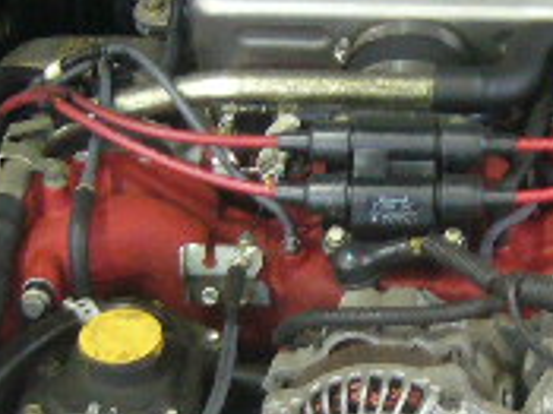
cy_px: 275
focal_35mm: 128
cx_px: 430
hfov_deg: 15.3
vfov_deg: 11.6
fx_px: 2043
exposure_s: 1/8
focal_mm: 5.8
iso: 200
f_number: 2.8
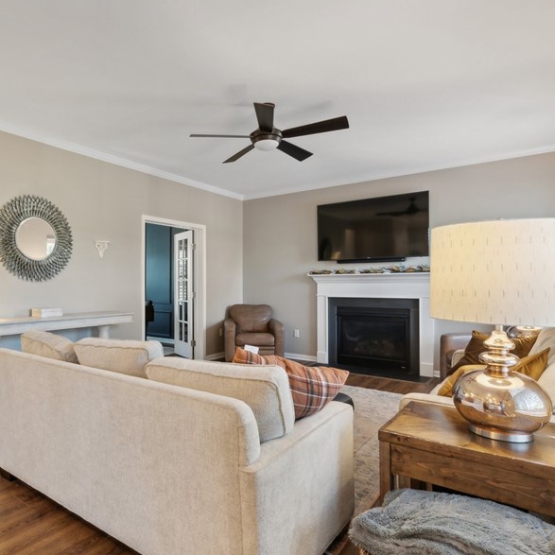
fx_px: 399
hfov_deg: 67.5
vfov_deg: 69.6
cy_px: 272
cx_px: 180
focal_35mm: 22
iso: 50
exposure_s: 1/2.5
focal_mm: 14
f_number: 11
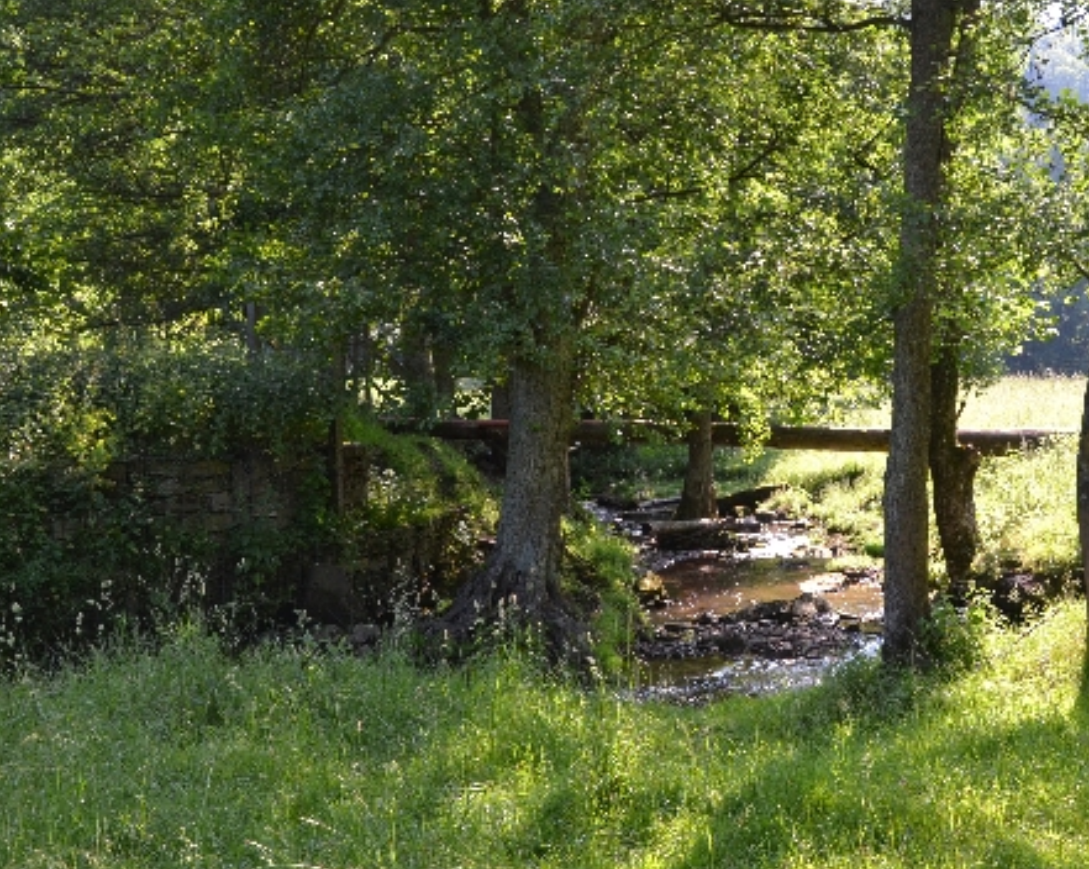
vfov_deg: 33.4
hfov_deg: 40.3
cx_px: 788
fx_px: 1449
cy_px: 404
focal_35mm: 45
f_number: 8
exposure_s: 1/250
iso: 800
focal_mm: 22
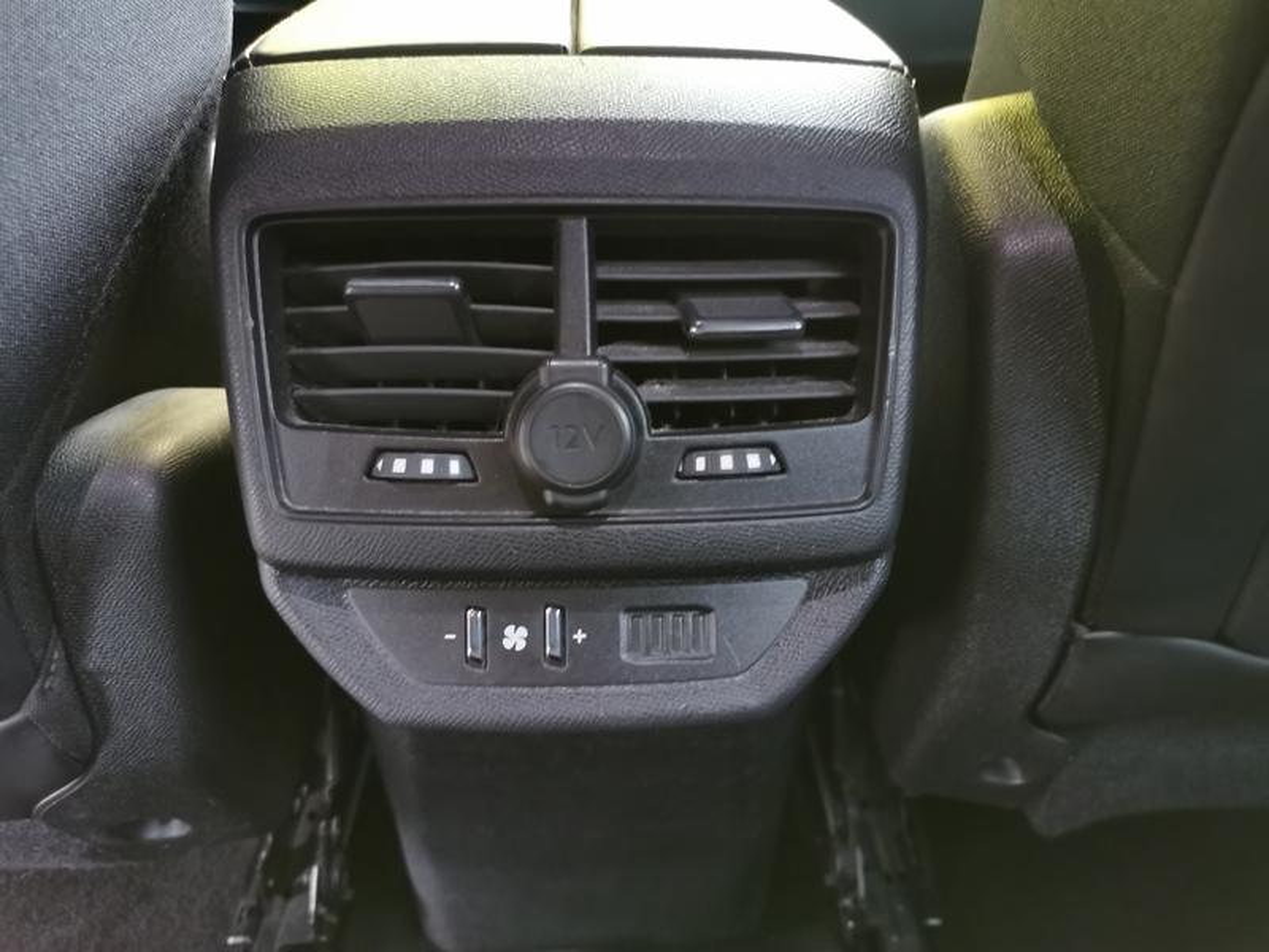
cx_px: 634
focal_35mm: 27
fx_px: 990
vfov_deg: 51.4
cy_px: 476
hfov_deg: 65.3
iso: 800
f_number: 1.8
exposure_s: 1/20
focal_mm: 5.58
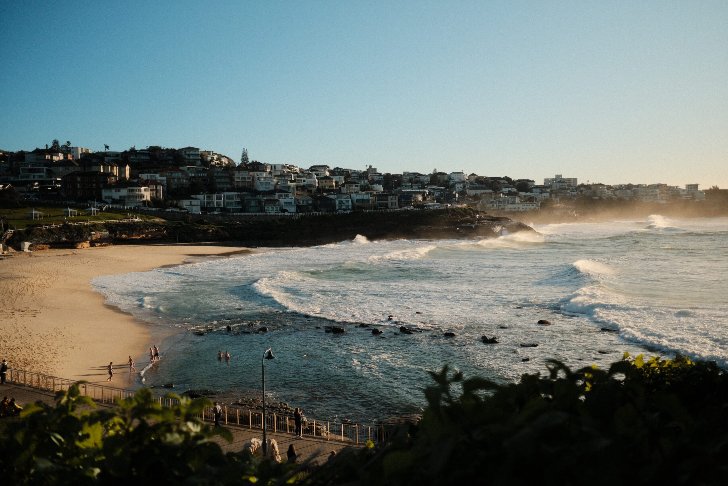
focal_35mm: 35
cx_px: 364
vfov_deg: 37.9
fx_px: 708
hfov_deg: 54.4
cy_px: 243
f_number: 2.5
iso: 1250
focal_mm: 23
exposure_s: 1/2000
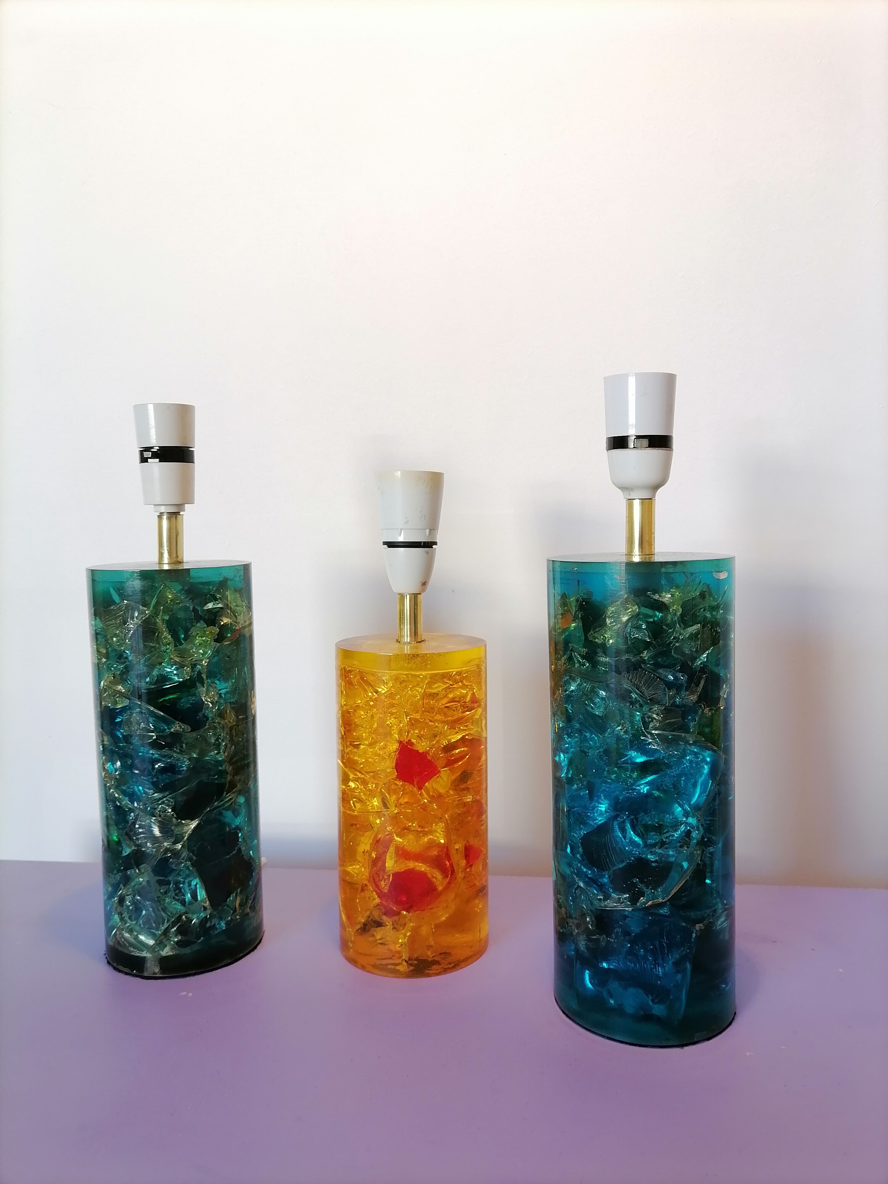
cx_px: 444
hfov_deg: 53.1
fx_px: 889
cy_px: 592
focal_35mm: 26
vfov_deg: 67.3
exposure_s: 1/50
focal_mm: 5.4
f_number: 1.8
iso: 64
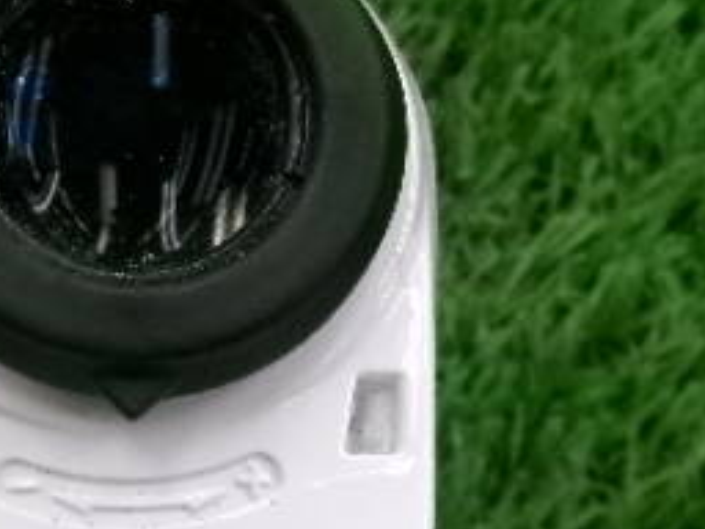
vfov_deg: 20.7
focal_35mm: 70
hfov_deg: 26.4
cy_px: 452
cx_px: 6
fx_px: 1426
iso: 800
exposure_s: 1/70
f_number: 3.9
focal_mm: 5.1
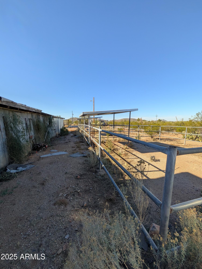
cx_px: 101
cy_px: 134
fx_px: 93
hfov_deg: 94.6
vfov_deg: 110.5
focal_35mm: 12
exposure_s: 1/2252
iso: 56
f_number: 1.7
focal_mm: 2.02
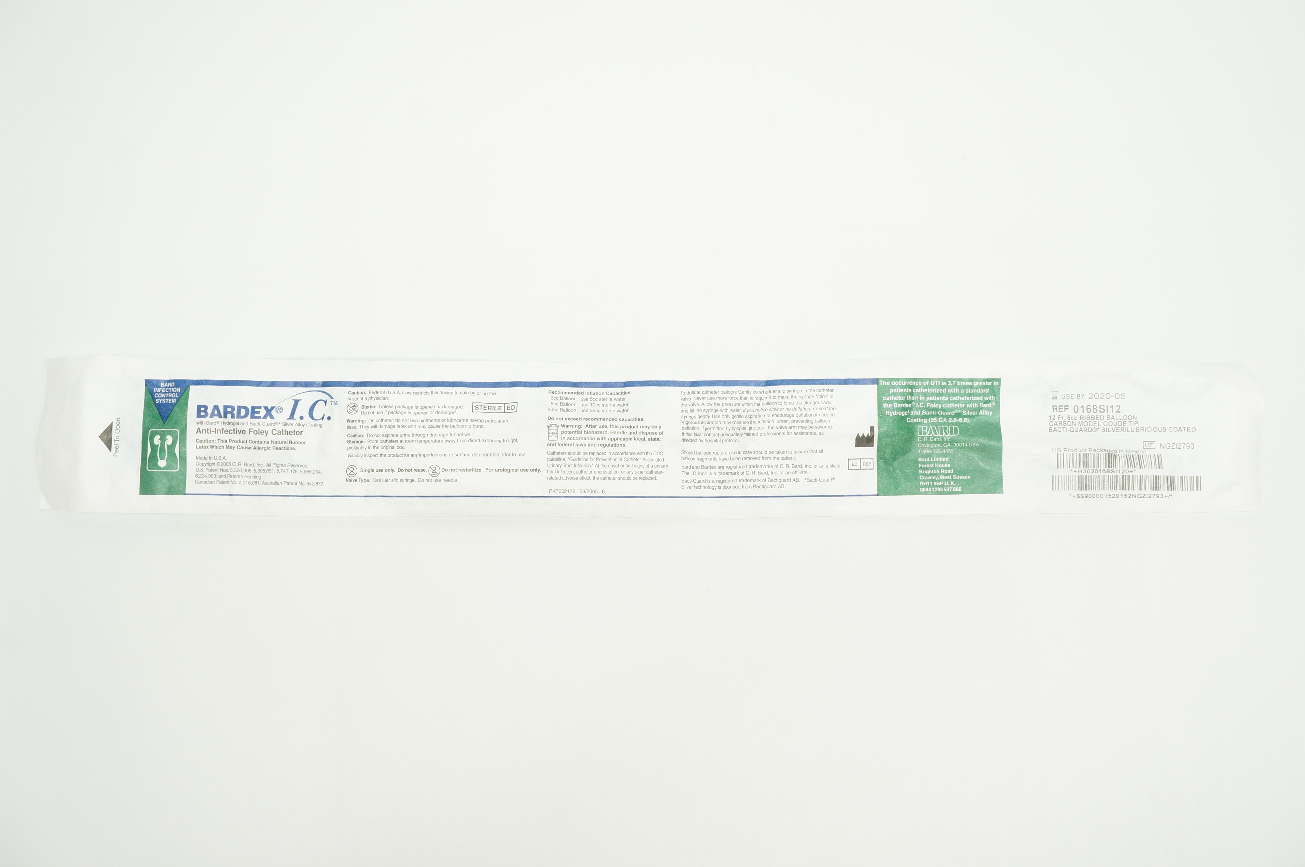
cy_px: 434
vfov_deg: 47.8
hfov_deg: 67.4
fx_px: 978
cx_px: 652
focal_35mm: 27
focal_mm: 18
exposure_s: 1/30
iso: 400
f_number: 8
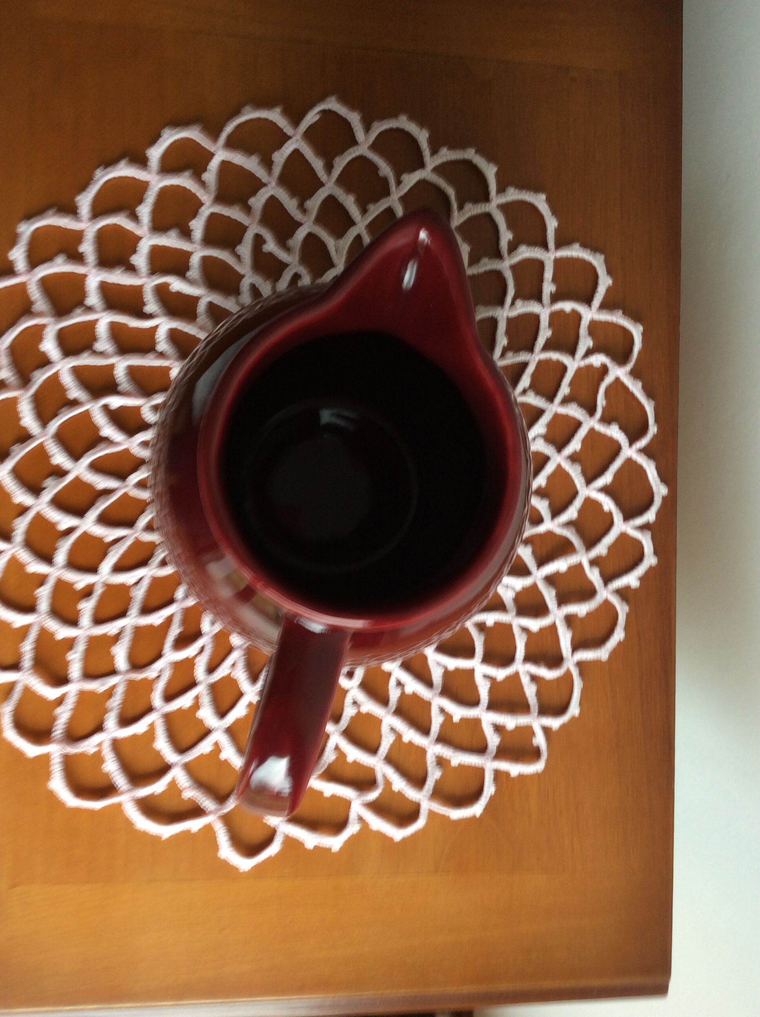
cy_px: 508
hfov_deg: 44.1
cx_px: 380
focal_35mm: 32
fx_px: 939
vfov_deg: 56.9
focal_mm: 3.3
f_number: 2.4
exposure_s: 1/25
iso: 40
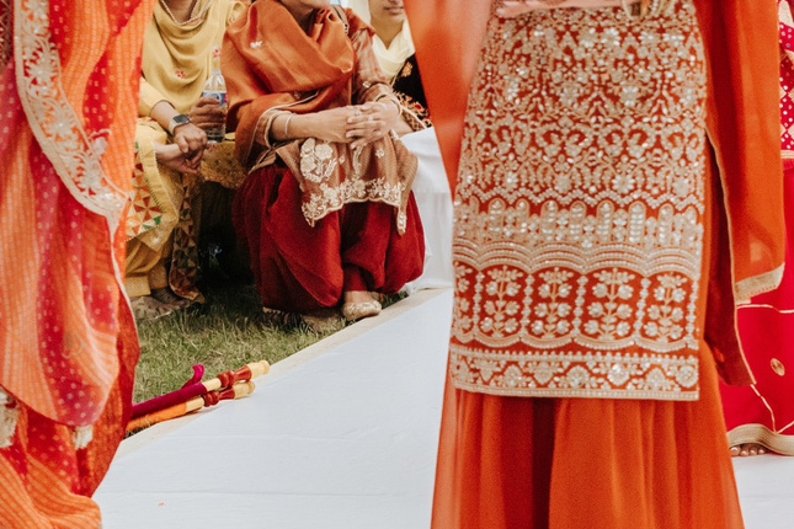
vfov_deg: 9.7
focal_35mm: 139
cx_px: 1320
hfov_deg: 13.6
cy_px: -158
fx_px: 3065
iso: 1250
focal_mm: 35
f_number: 3.2
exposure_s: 1/200
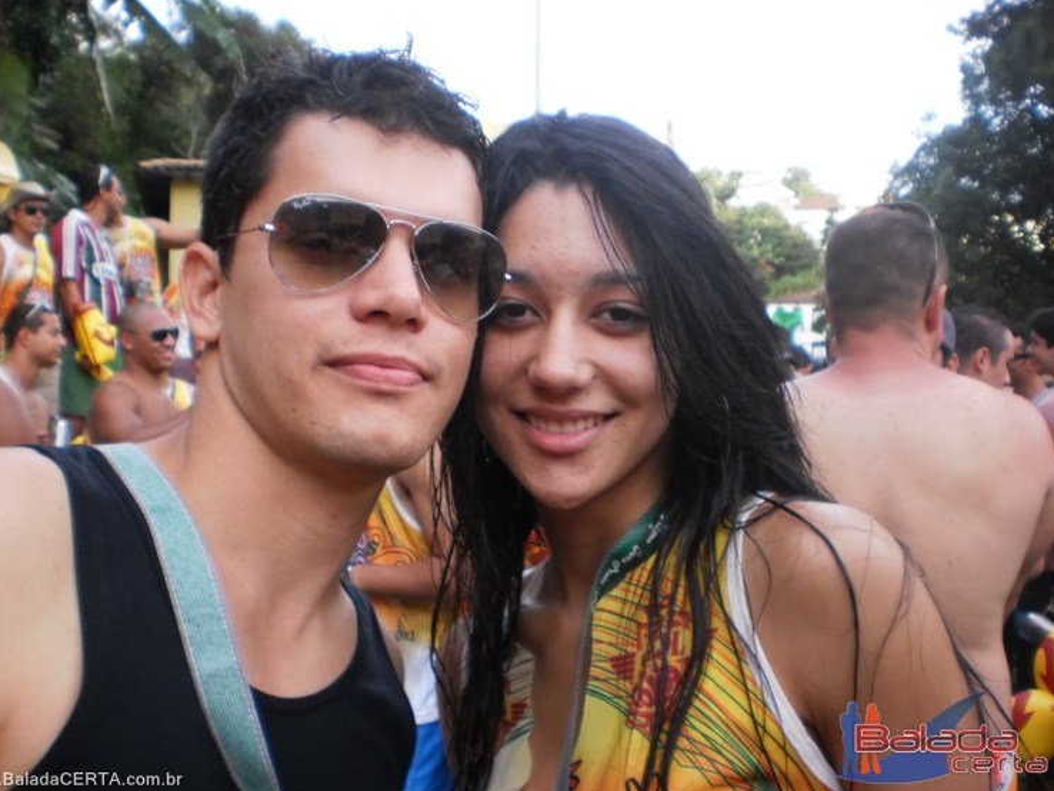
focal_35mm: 39
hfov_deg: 47.8
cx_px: 500
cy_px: 380
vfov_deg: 36.8
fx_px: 1188
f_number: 3.1
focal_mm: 6.3
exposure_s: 1/80
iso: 100
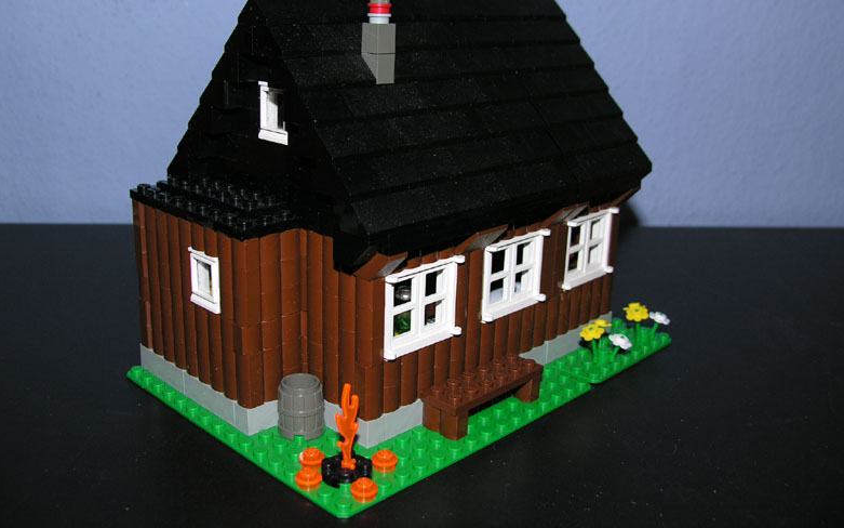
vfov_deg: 33.6
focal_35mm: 38
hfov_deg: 51.5
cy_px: 238
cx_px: 413
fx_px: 874
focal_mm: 8.9
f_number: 2.8
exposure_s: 1/60.1
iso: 50
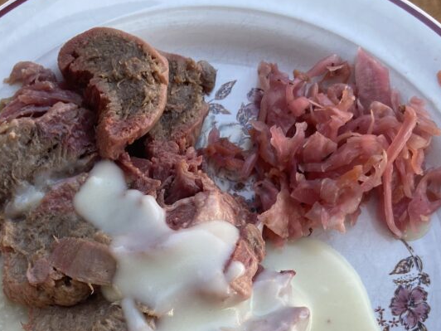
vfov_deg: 27.8
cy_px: 309
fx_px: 637
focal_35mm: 50
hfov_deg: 38.1
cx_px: 182
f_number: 1.8
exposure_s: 1/122
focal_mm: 4.25
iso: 50
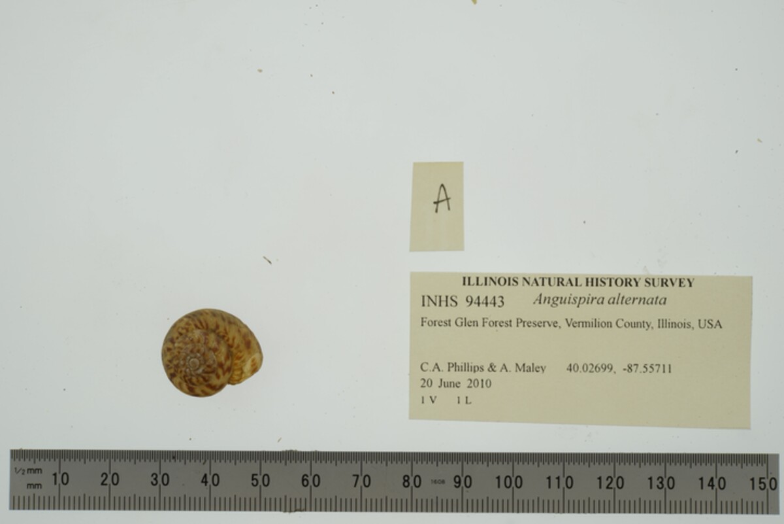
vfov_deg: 22.6
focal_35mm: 60
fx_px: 1307
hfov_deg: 33.4
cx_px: 392
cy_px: 262
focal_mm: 60
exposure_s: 1/13
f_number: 32
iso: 100
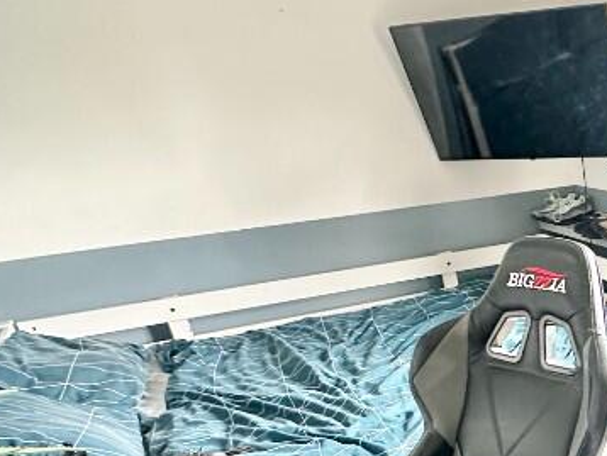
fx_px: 702
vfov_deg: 33.9
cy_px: 419
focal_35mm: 40
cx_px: 658
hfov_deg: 39.0
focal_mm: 2.22
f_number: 2.2
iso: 640
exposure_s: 1/60
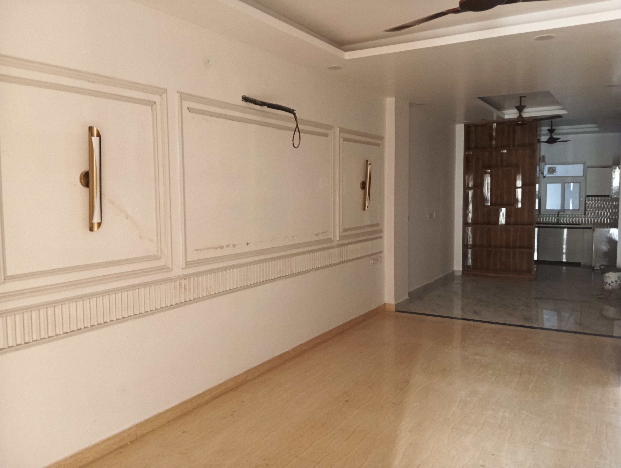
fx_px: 503
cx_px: 310
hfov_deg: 63.4
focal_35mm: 28
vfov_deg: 49.9
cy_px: 234
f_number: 1.8
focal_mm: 4.22
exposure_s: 1/25
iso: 1449
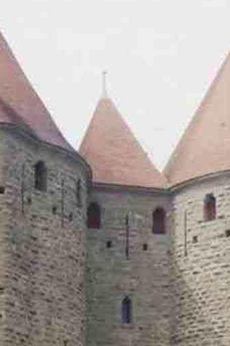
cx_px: 15
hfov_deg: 9.6
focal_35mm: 141
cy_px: 467
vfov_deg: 13.9
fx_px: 1356
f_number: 11
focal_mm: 32.5
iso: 3200
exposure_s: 1/2500
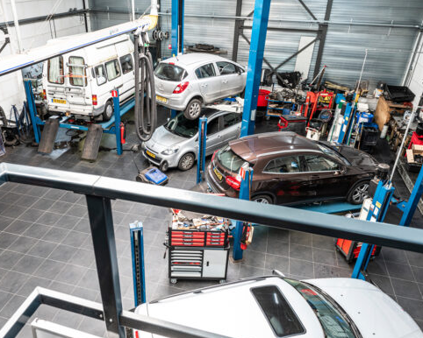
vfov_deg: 51.6
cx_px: 182
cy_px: 167
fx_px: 351
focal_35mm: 28
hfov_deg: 61.9
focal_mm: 24
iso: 250
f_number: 8
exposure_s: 1/4
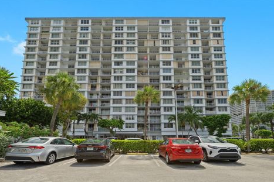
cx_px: 134
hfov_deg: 100.4
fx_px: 114
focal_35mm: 15
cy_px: 95
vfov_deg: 77.2
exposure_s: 1/200
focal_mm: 14
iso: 200
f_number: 8
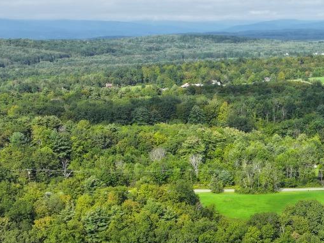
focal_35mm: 71
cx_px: 325
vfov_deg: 19.6
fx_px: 664
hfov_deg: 26.0
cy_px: 283
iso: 100
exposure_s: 1/1000
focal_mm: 12.29
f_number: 2.8
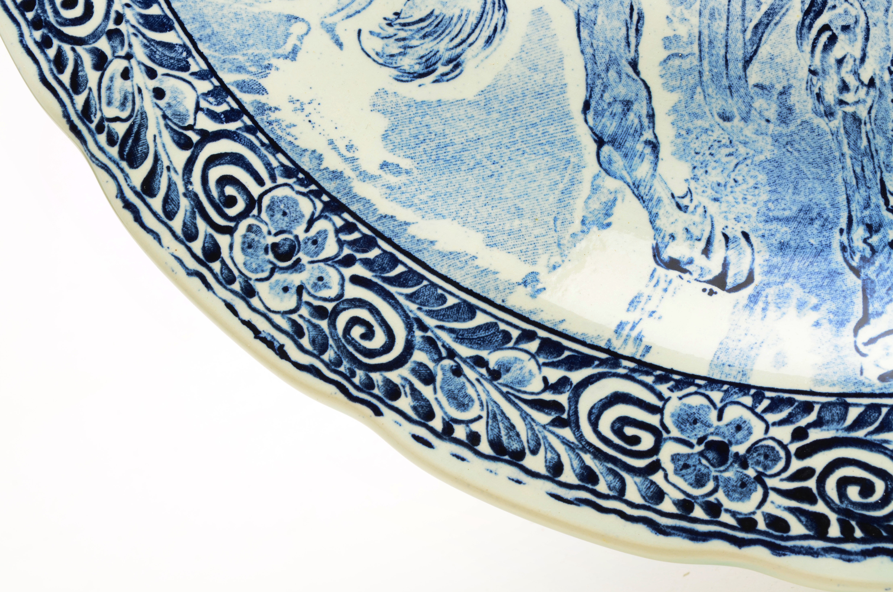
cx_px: 446
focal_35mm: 82
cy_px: 296
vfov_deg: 16.5
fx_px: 2042
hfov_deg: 24.7
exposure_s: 1/160
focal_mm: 55
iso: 100
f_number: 18
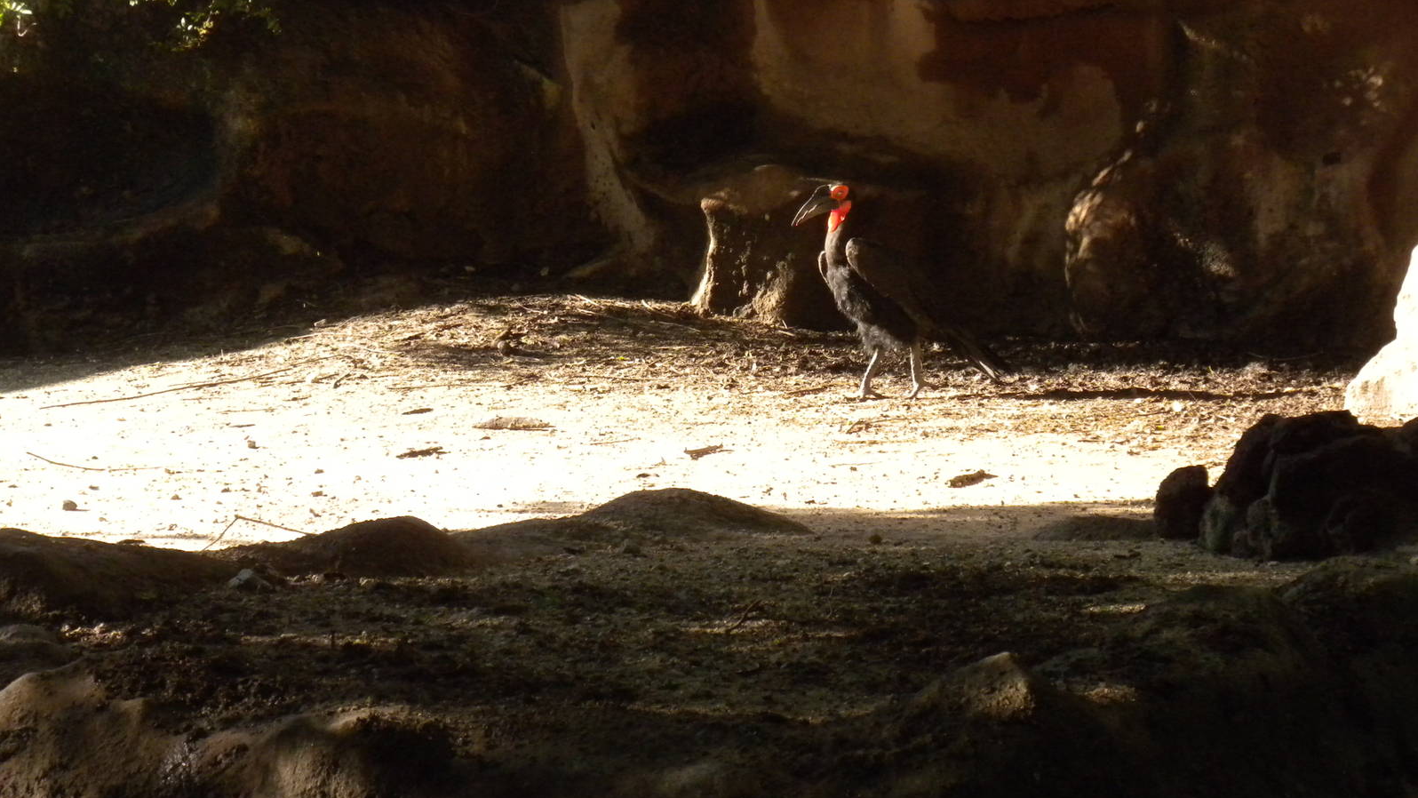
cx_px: 709
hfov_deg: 16.5
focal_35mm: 130
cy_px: 390
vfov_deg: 9.3
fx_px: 4888
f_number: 5.1
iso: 400
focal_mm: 21
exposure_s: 1/370
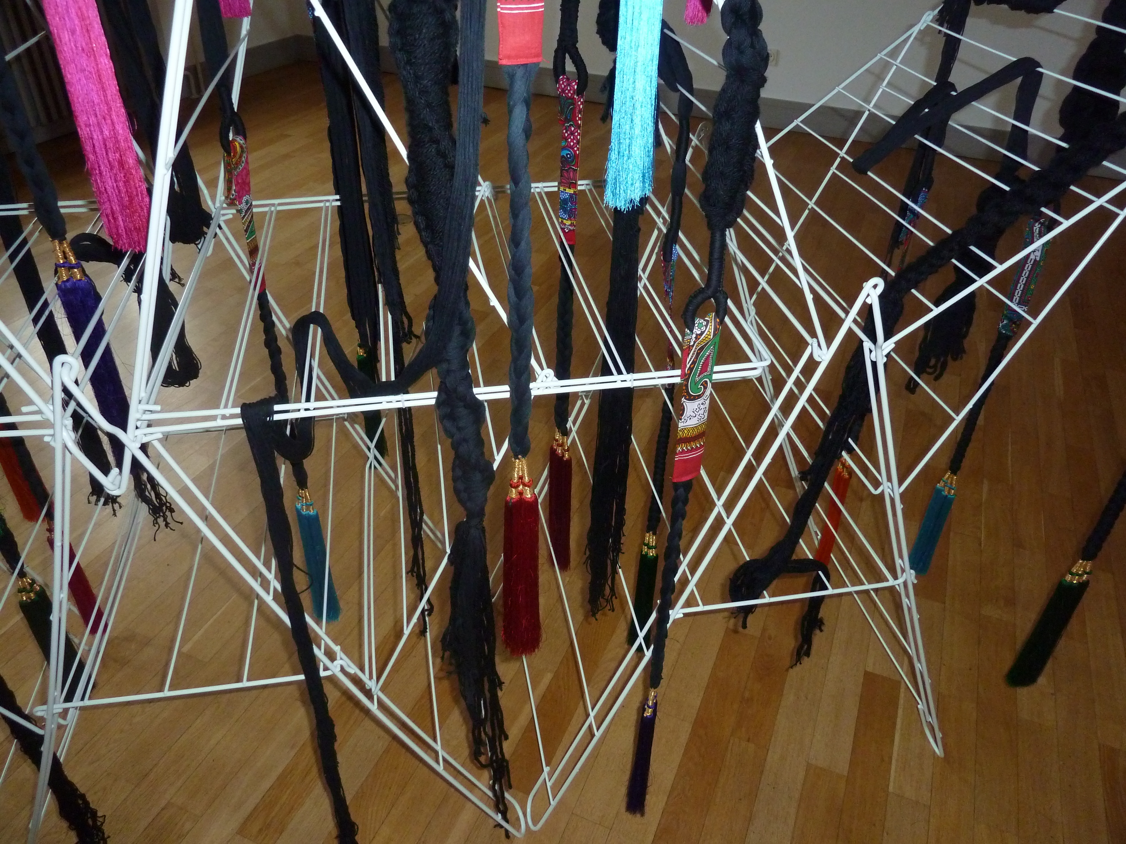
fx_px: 813
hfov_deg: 69.4
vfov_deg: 54.9
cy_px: 422
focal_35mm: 25
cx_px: 563
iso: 320
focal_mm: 4.1
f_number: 3.3
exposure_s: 1/30
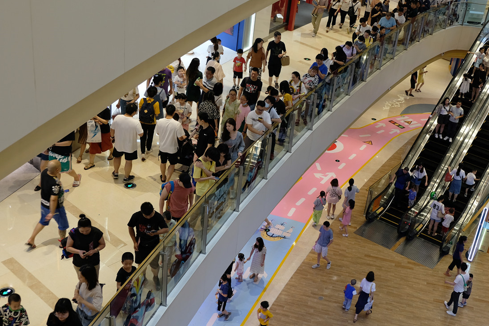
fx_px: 611
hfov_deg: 43.2
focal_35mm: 45
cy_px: 153
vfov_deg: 29.8
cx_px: 309
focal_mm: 22.3
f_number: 3.2
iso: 200
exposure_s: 1/60
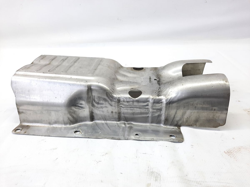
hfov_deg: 69.4
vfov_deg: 54.9
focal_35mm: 25
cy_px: 94
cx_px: 125
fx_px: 181
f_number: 2
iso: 80
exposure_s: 1/50
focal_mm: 4.6
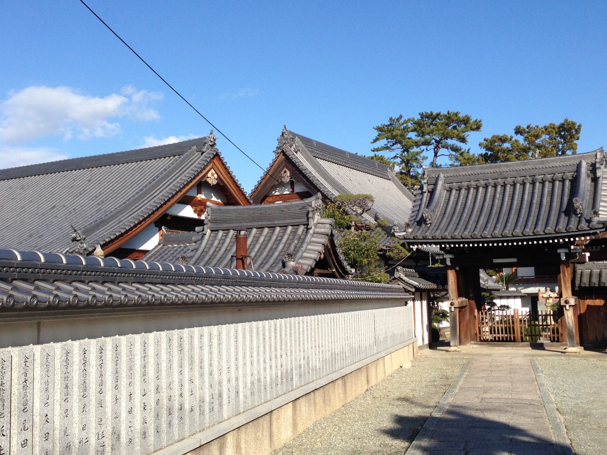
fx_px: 789
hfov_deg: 42.1
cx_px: 312
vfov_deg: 32.2
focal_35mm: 45
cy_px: 224
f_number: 2.4
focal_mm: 4.12
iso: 50
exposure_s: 1/1695
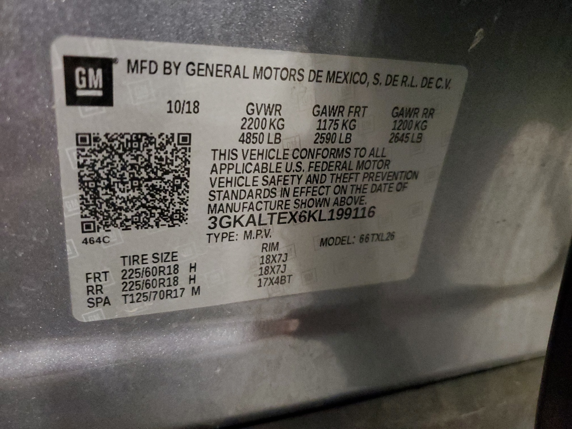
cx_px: 286
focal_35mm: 26
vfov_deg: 53.1
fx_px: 430
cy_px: 214
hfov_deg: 67.3
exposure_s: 1/15
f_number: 1.5
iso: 661
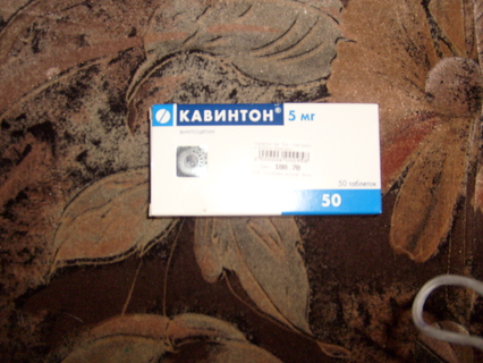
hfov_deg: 50.1
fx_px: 517
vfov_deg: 38.7
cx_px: 243
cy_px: 186
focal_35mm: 37
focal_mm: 5.8
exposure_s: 1/45
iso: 100
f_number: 2.8
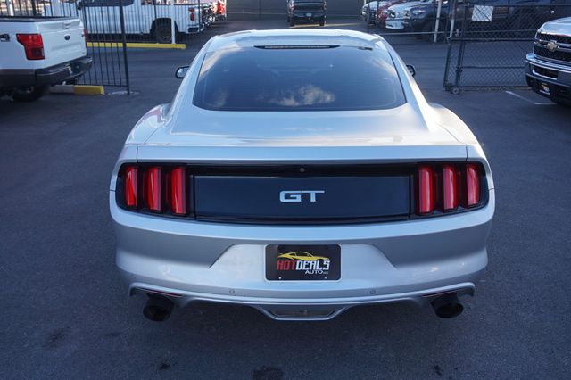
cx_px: 286
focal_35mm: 32
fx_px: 499
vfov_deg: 41.7
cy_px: 190
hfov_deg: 59.5
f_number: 6.3
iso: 100
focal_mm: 21
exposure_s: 1/80
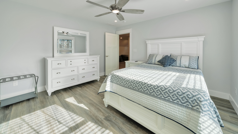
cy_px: 54
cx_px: 118
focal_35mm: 13
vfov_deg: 77.7
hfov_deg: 110.8
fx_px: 82
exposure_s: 1/100
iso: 320
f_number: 8
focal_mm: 12
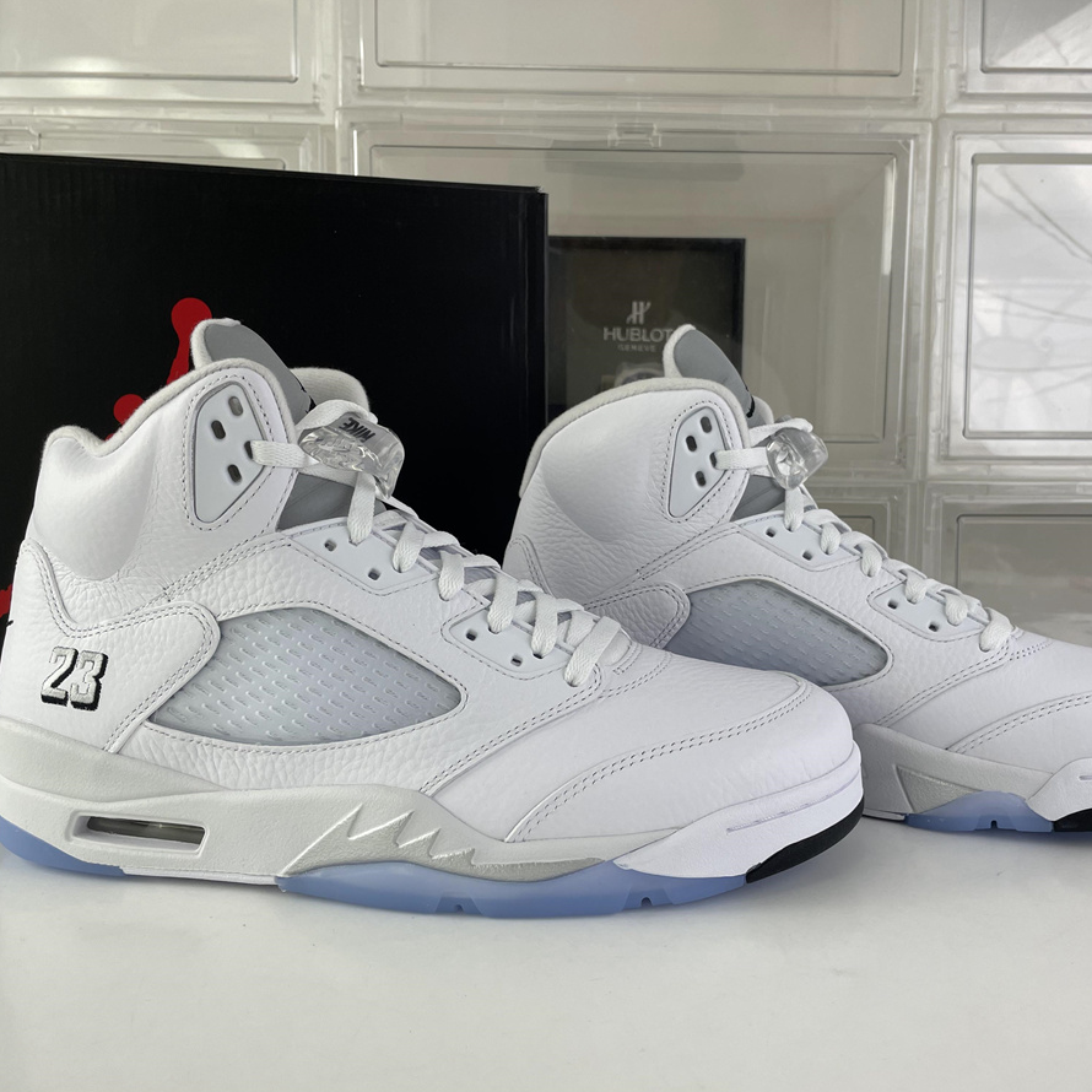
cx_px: 613
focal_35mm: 31
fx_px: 1106
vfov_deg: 52.5
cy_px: 546
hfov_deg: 52.4
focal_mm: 4.2
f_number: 1.6
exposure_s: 1/311
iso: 32
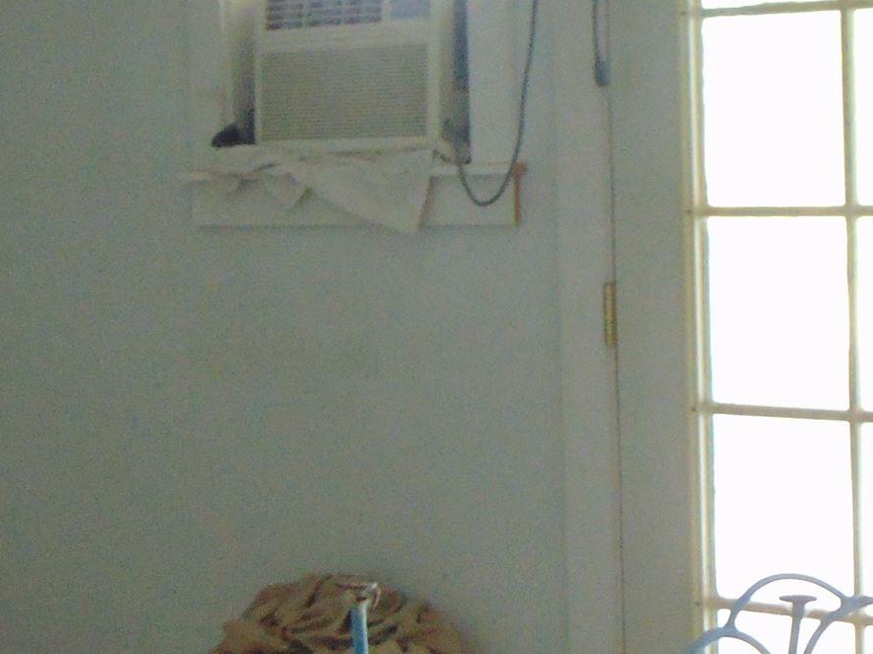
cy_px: 236
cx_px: 512
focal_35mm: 87
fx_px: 2194
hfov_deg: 22.5
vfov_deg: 16.9
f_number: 3
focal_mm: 4.5
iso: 200
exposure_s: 1/30
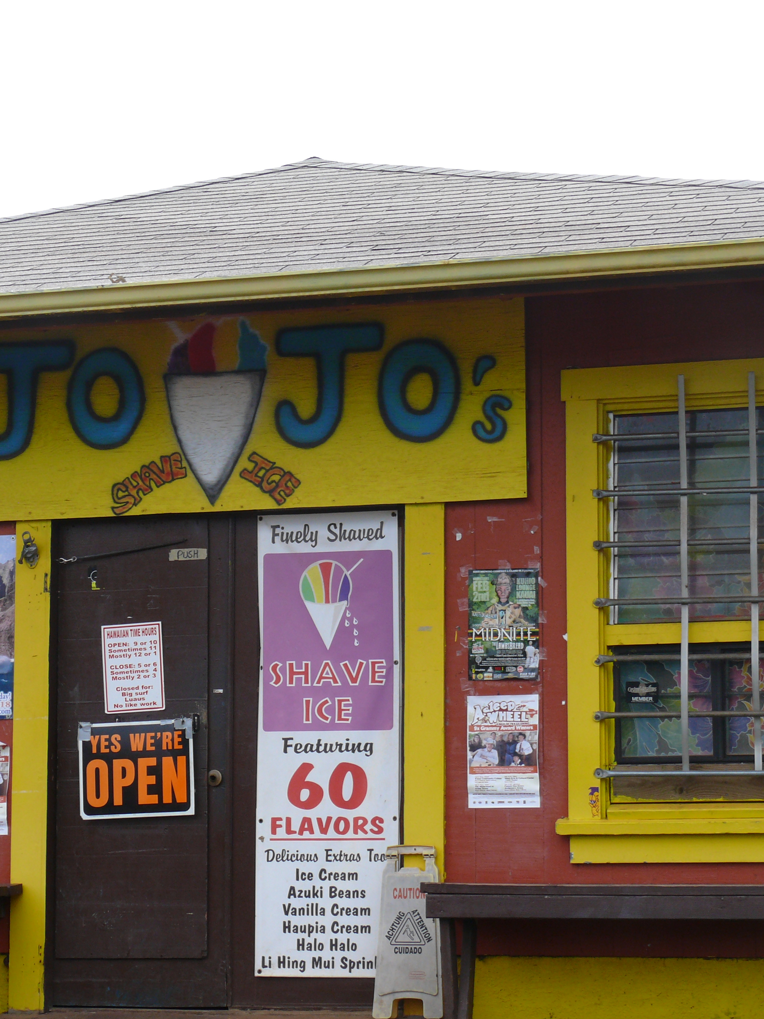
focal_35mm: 94
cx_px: 320
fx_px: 2767
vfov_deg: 20.9
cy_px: 510
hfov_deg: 15.7
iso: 100
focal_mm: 14.7
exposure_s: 1/200
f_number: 5.6
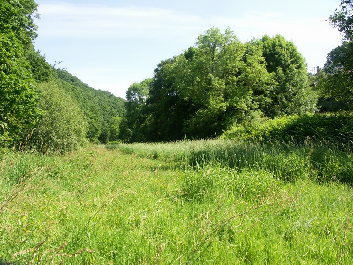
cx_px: 176
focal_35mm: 28
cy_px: 132
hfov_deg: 63.4
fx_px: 286
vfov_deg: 49.7
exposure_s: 1/160
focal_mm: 7.2
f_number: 5.6
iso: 64
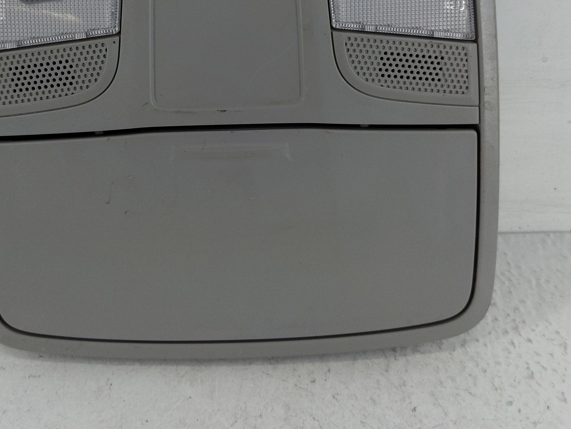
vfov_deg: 28.4
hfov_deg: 38.7
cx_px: 228
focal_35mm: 49
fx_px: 808
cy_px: 34
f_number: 1.73
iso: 63
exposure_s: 1/143
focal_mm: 4.38
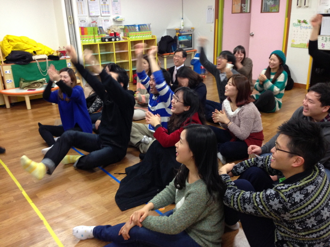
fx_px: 315
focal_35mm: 33
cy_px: 124
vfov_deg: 42.9
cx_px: 165
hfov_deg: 55.4
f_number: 2.4
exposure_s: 1/20
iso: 160
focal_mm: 4.13
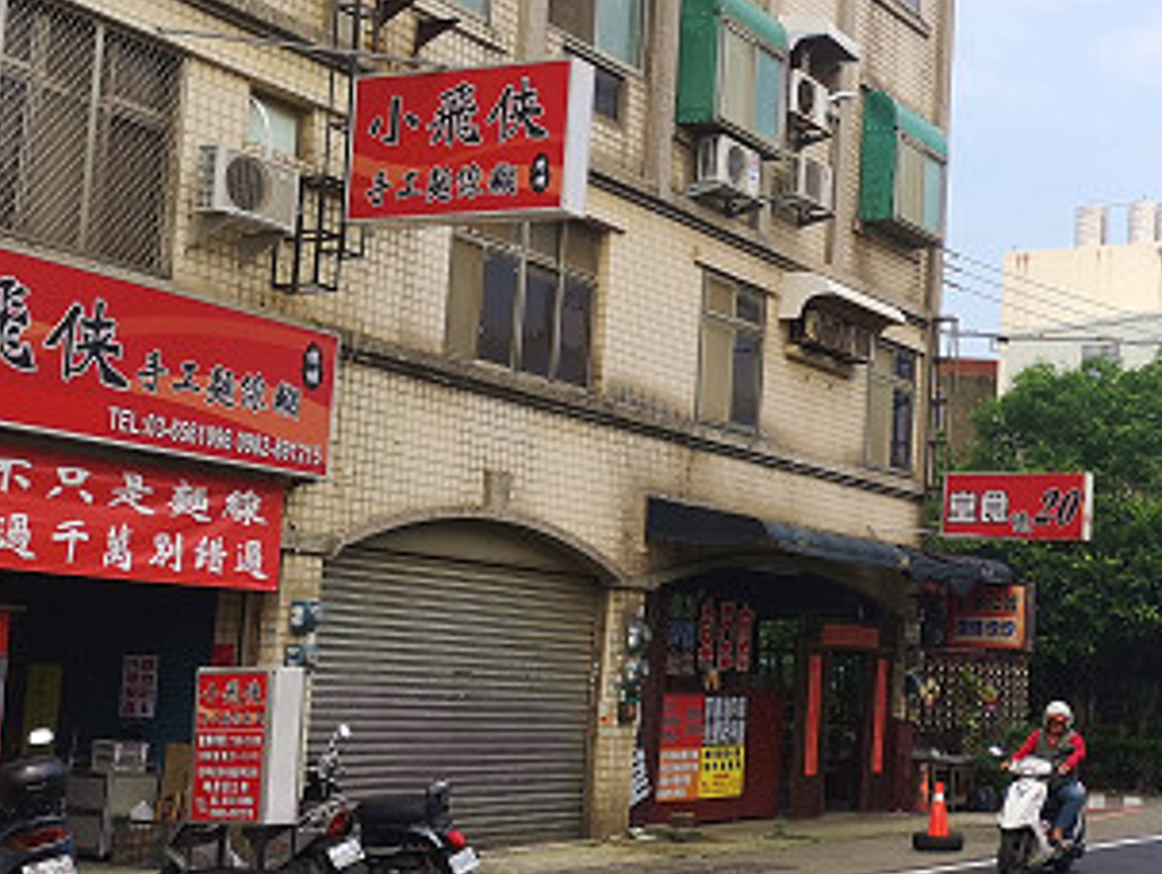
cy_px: 523
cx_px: 1070
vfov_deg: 25.7
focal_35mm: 57
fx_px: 1916
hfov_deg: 31.9
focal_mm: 3.95
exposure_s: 1/1466
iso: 50
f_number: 1.8
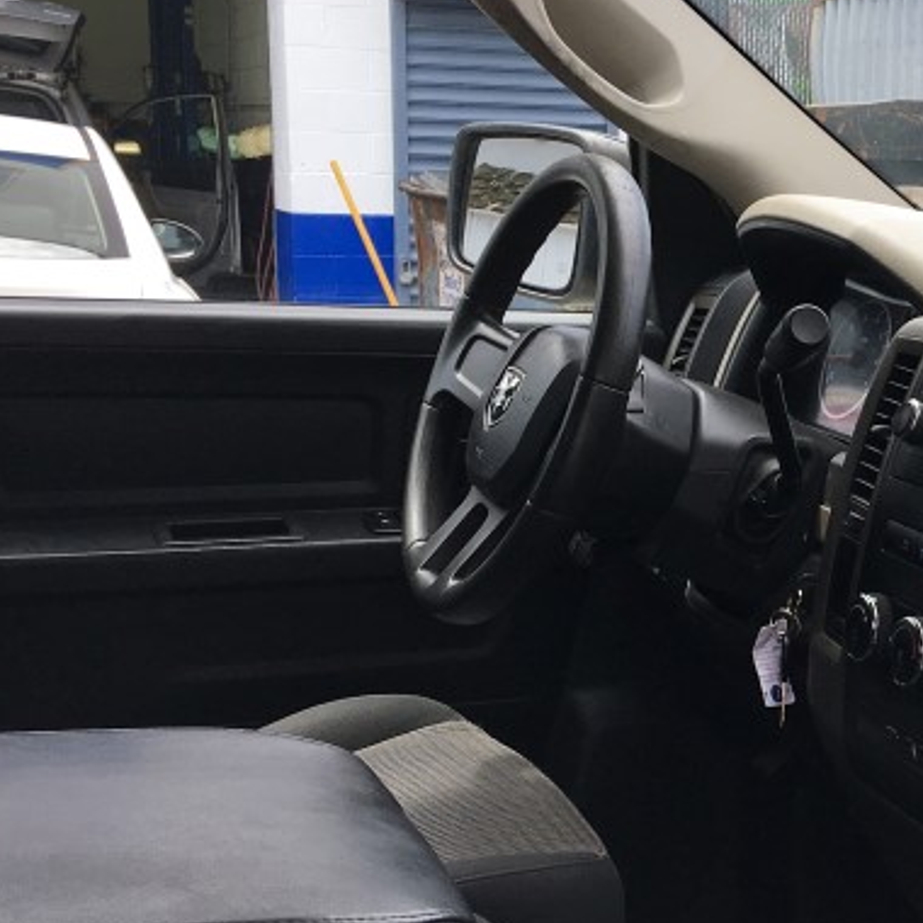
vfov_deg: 24.9
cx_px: 865
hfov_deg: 24.2
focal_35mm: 69
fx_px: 2082
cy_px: 588
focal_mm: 4.15
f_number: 2.2
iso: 25
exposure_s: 1/384
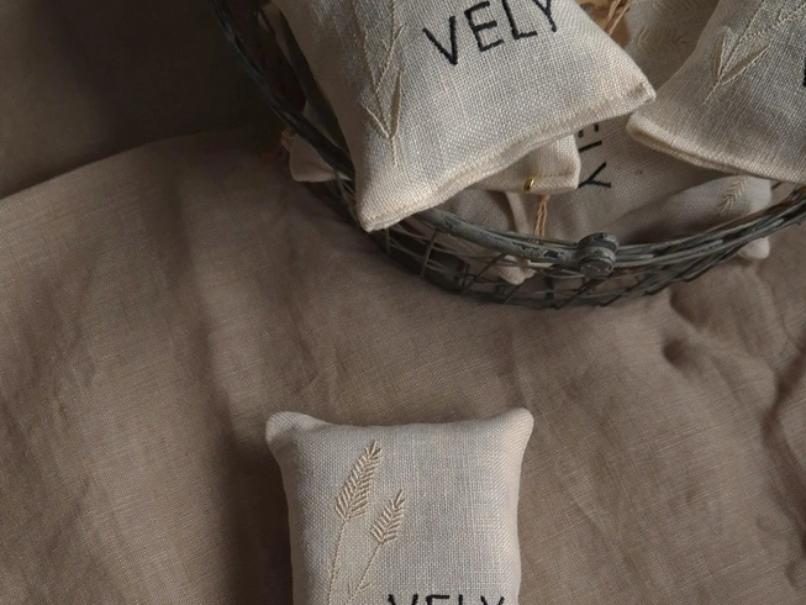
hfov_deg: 58.3
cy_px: 505
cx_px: 404
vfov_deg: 42.8
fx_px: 722
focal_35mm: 31
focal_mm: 5.4
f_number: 1.8
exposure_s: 1/125
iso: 250
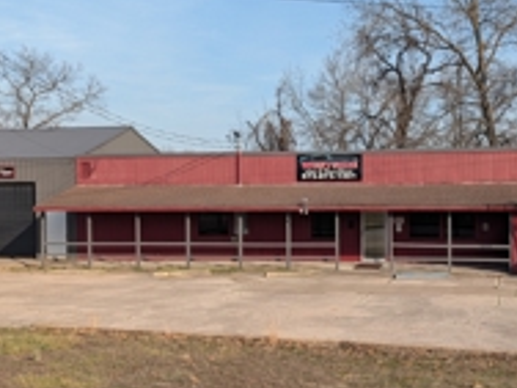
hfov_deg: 36.9
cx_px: 360
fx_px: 762
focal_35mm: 51
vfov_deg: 28.6
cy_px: 201
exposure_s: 1/781
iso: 20
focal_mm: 6.9
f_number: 1.68
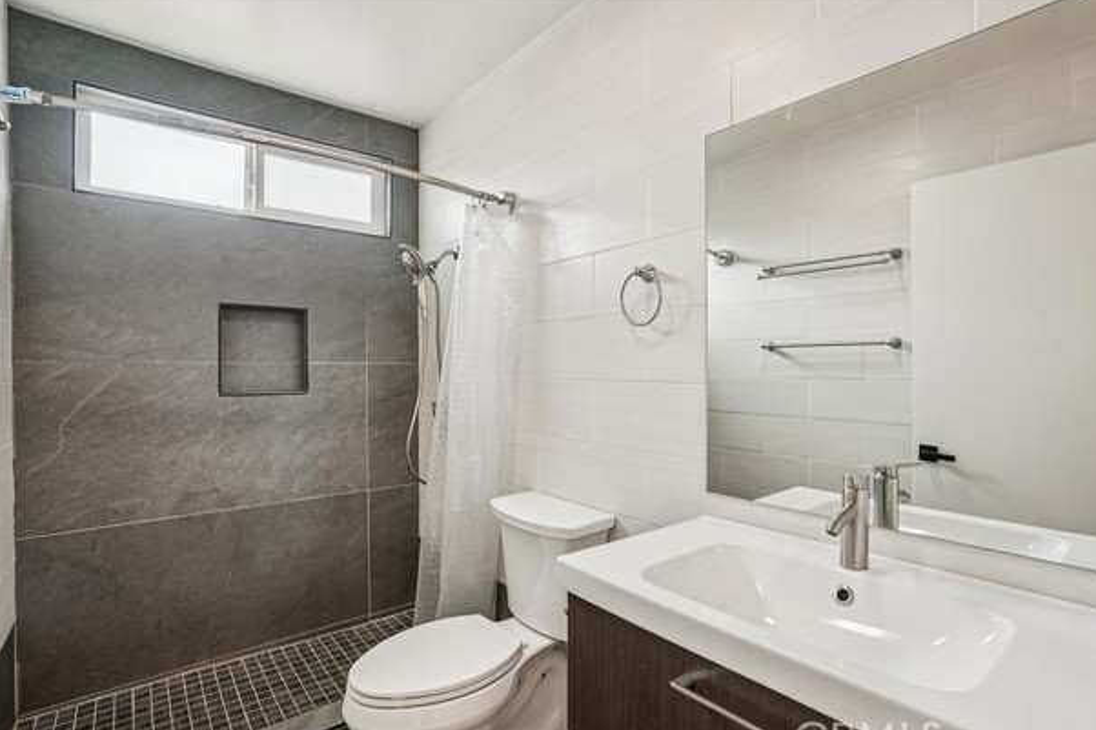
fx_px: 517
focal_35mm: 17
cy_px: 377
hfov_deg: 93.3
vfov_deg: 70.4
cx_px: 566
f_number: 8
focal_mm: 16
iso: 400
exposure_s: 1/13
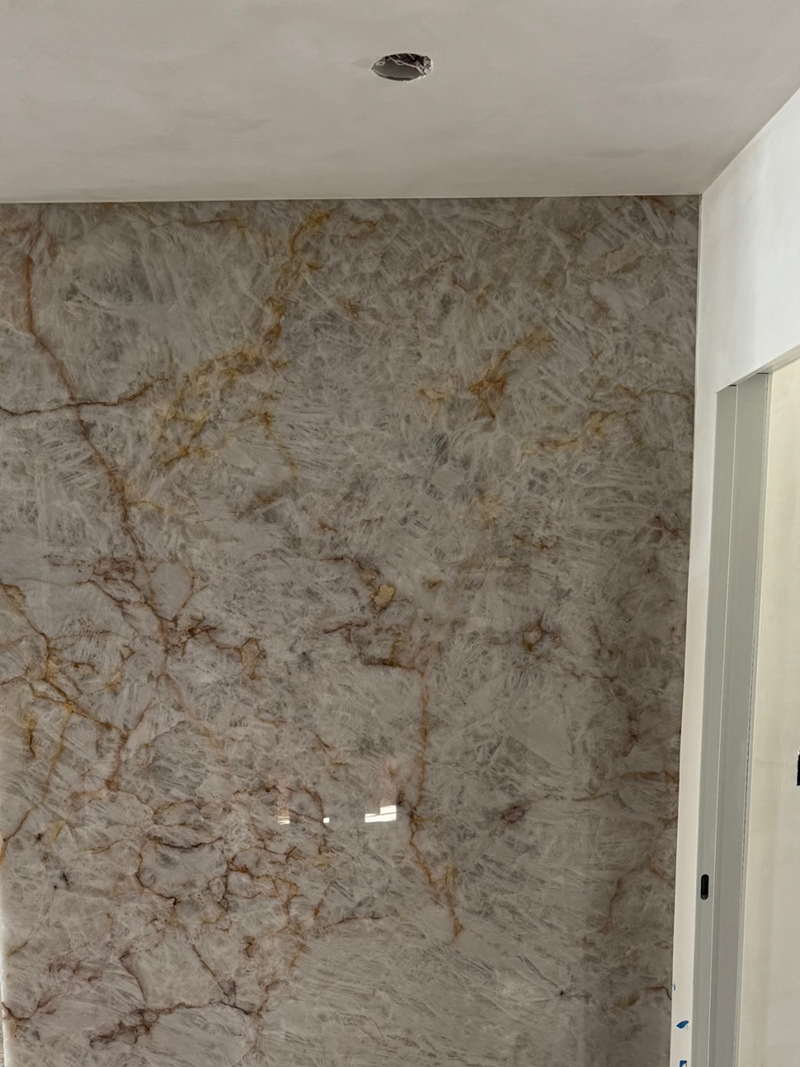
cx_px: 337
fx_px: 1171
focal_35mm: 38
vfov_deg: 47.4
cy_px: 782
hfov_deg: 37.6
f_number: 1.78
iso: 200
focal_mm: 6.86
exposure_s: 1/108
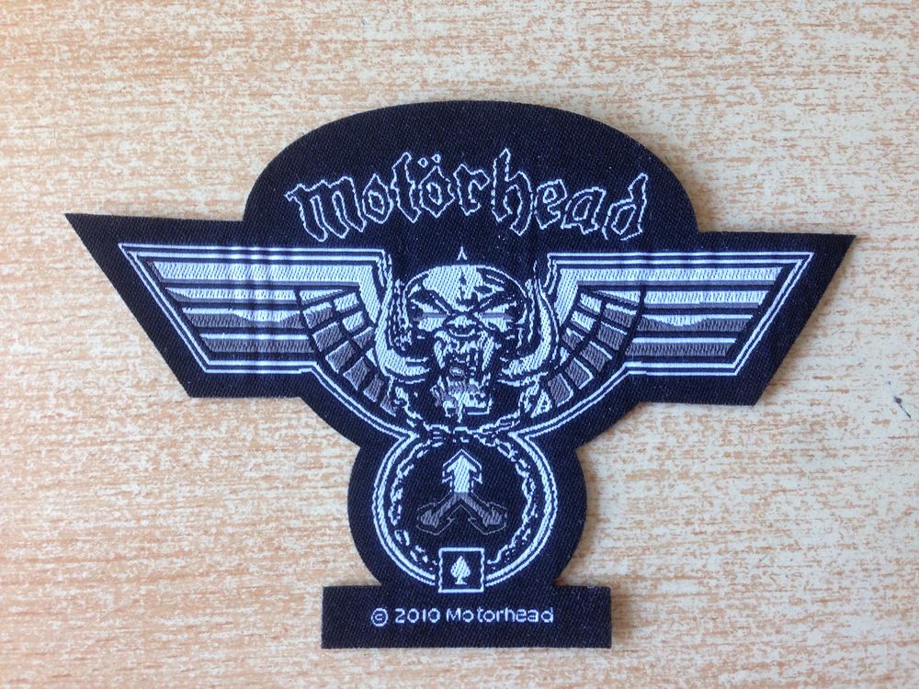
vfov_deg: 42.9
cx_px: 460
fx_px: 876
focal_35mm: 33
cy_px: 344
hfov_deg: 55.4
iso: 100
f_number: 2.4
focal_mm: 4.12
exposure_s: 1/20
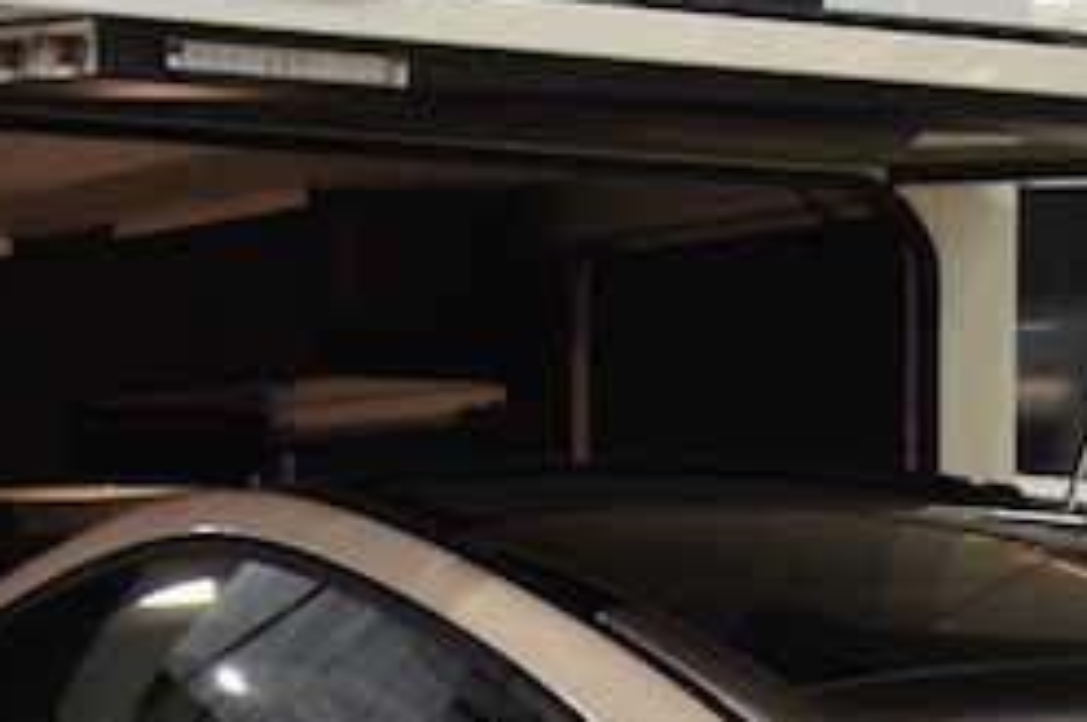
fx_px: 4885
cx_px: 893
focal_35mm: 162
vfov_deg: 8.3
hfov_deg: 12.6
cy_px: 988
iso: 800
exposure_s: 1/80
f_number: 4.5
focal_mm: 26
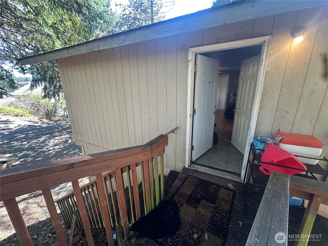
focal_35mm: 14
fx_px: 133
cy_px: 123
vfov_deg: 85.7
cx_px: 164
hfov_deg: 102.1
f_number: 2.2
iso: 125
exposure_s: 1/99
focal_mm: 2.22
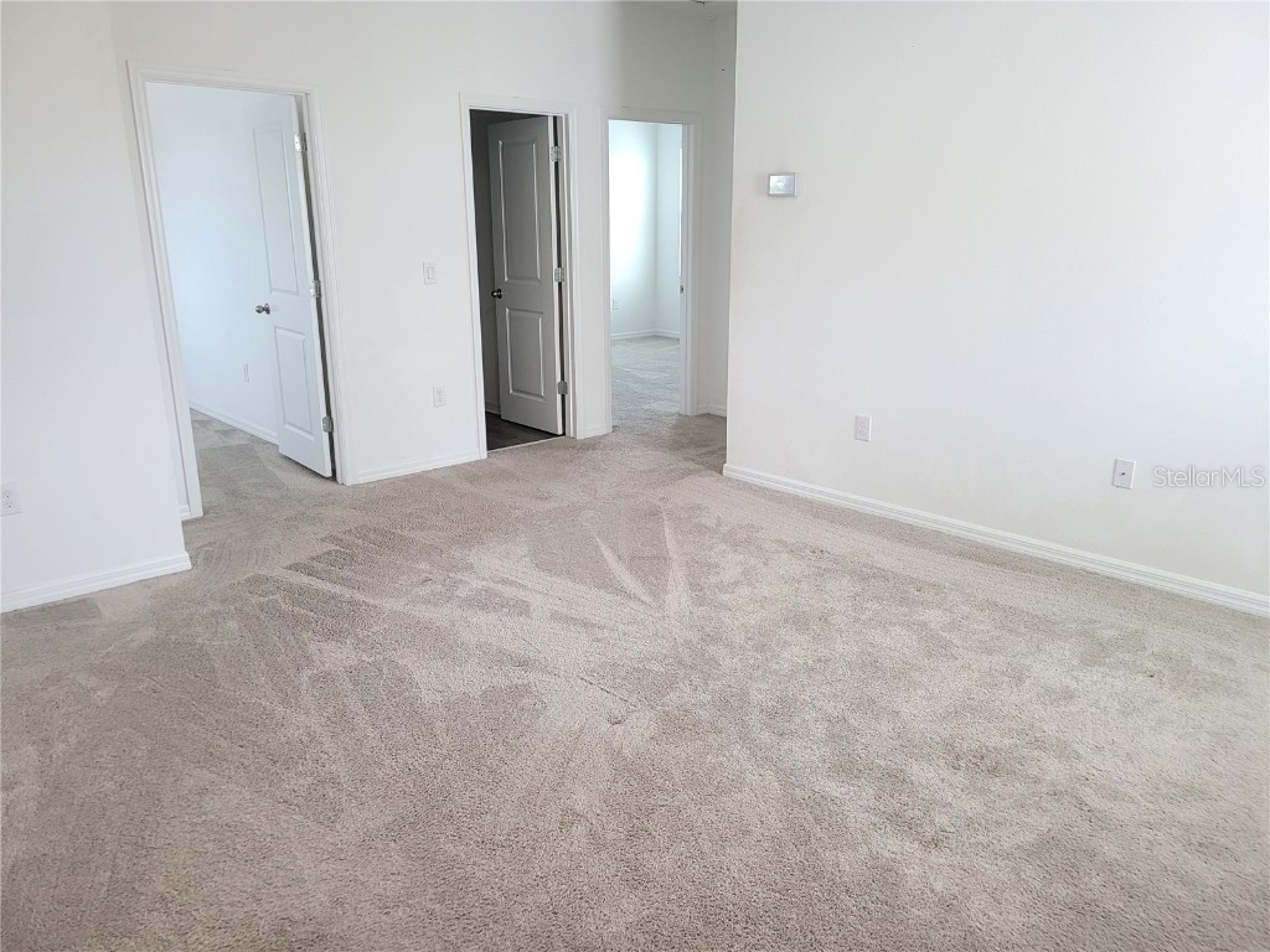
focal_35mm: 26
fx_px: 954
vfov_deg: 53.1
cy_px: 476
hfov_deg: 67.3
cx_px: 635
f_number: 1.8
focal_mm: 5.4
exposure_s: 1/120
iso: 320
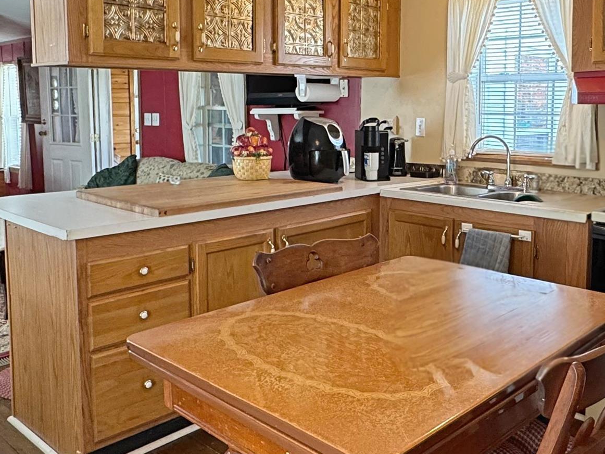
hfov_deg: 49.7
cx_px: 371
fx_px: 647
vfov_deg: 38.4
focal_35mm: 37
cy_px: 168
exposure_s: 1/120
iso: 320
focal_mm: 2.22
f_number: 2.2
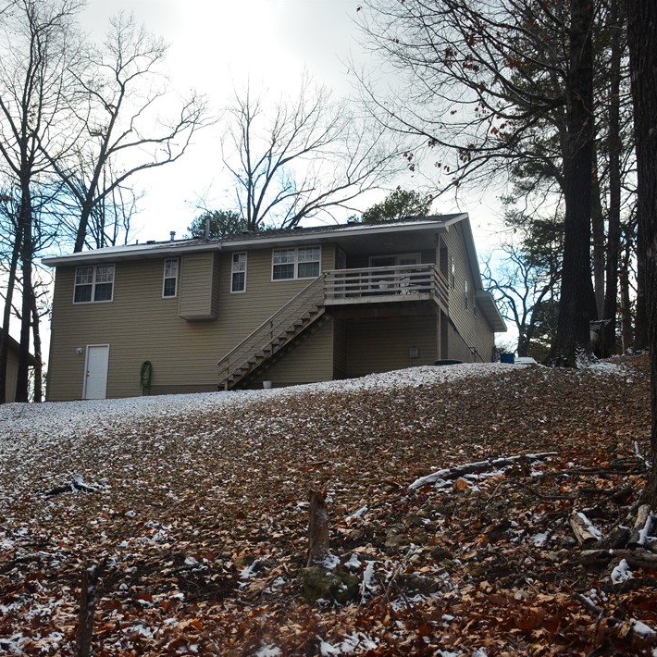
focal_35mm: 39
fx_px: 837
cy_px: 331
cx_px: 256
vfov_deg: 42.8
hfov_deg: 42.6
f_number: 4
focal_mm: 20
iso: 720
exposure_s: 1/1600
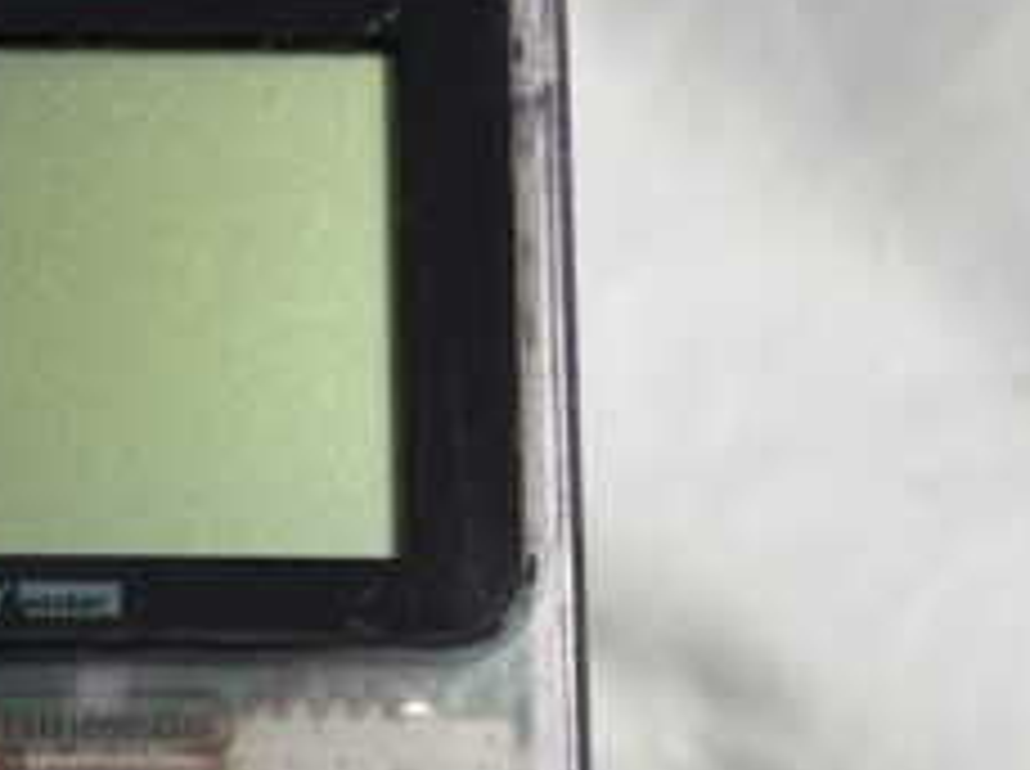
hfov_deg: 18.5
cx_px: 121
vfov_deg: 14.0
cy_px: 642
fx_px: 3119
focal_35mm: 105
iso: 64
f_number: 1.78
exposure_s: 1/78
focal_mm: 6.76
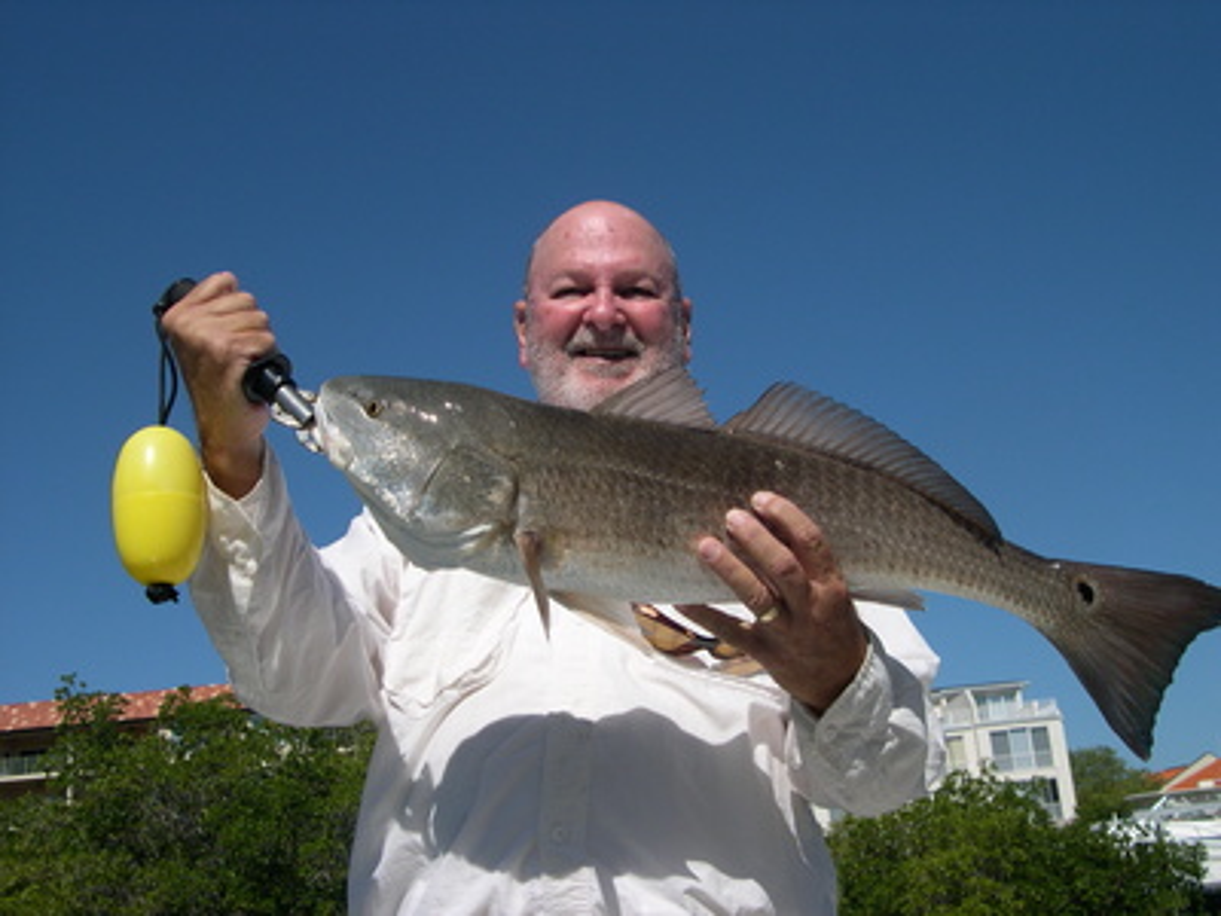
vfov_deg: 37.7
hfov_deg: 49.0
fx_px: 1340
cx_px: 610
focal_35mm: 38
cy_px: 458
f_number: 7.6
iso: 100
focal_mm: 8
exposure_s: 1/365
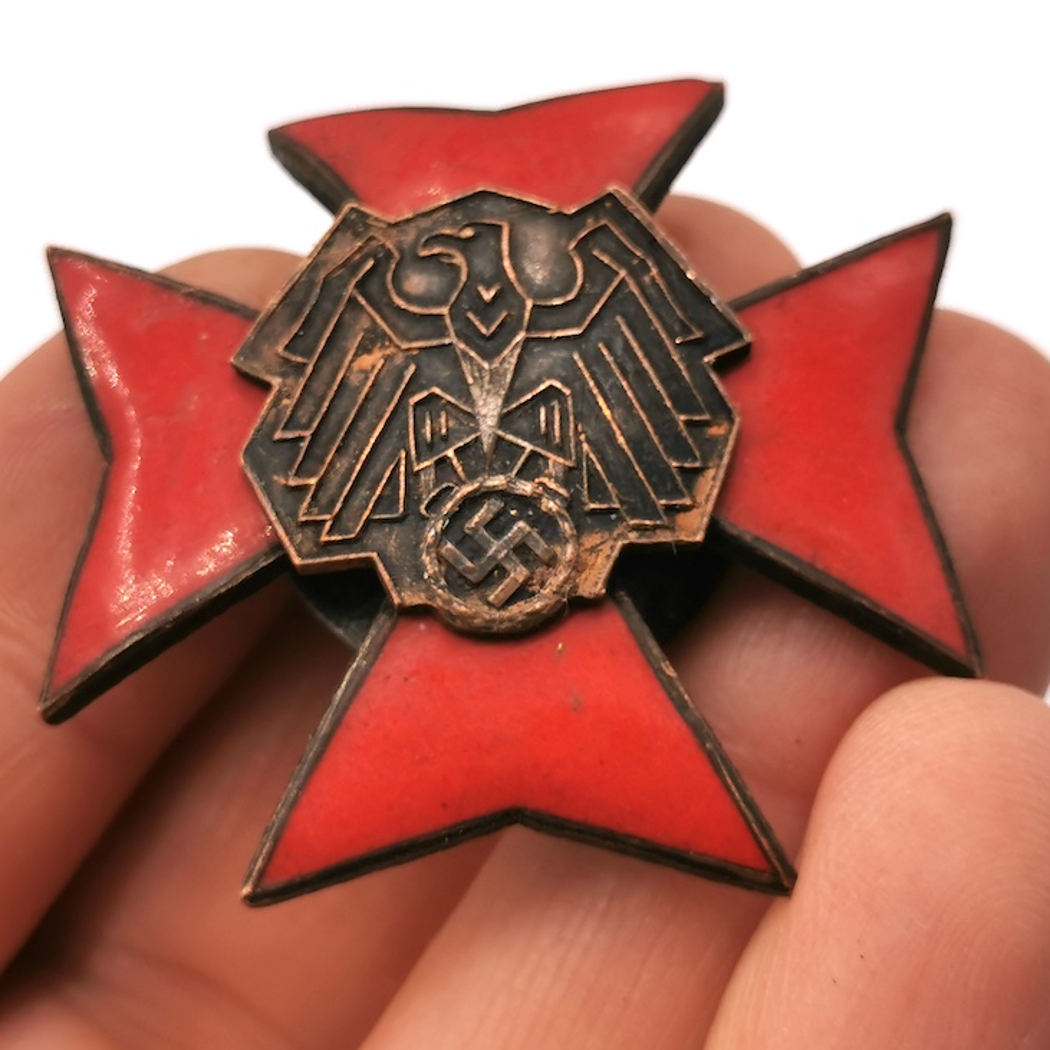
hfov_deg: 20.9
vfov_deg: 20.9
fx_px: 2848
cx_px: 465
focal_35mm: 83
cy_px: 537
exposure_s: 1/1198
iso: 50
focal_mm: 5.58
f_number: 1.8
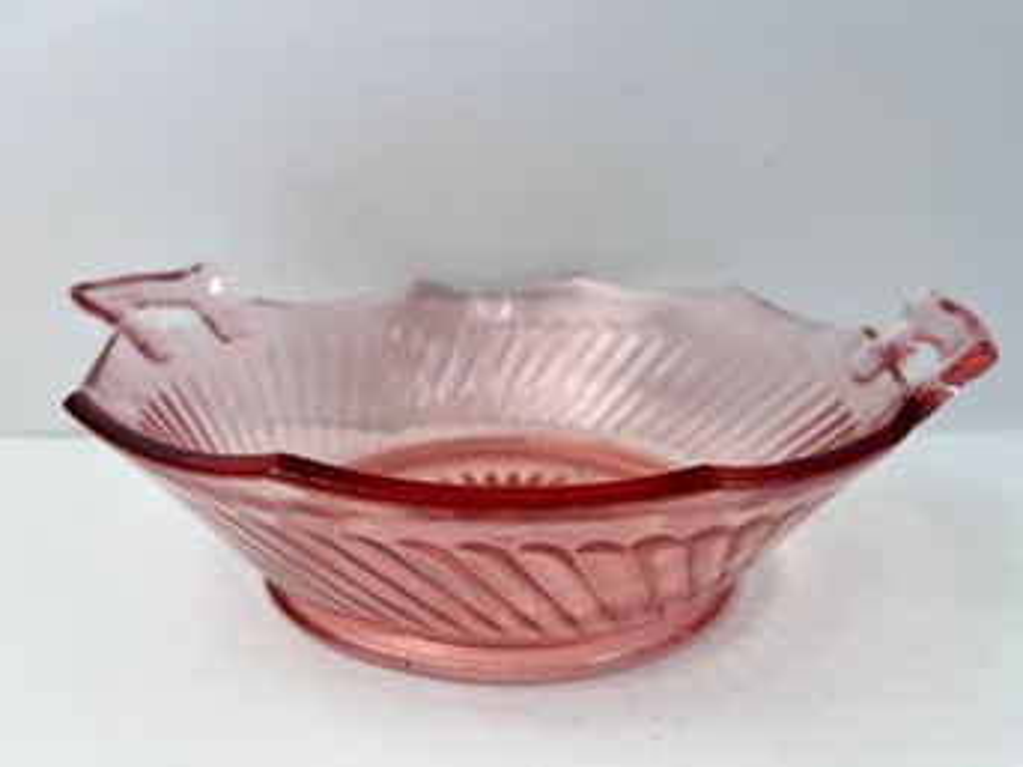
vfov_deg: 53.0
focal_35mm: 26
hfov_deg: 67.3
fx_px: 768
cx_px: 512
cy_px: 384
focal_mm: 5.1
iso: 32
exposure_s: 1/139
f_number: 1.6
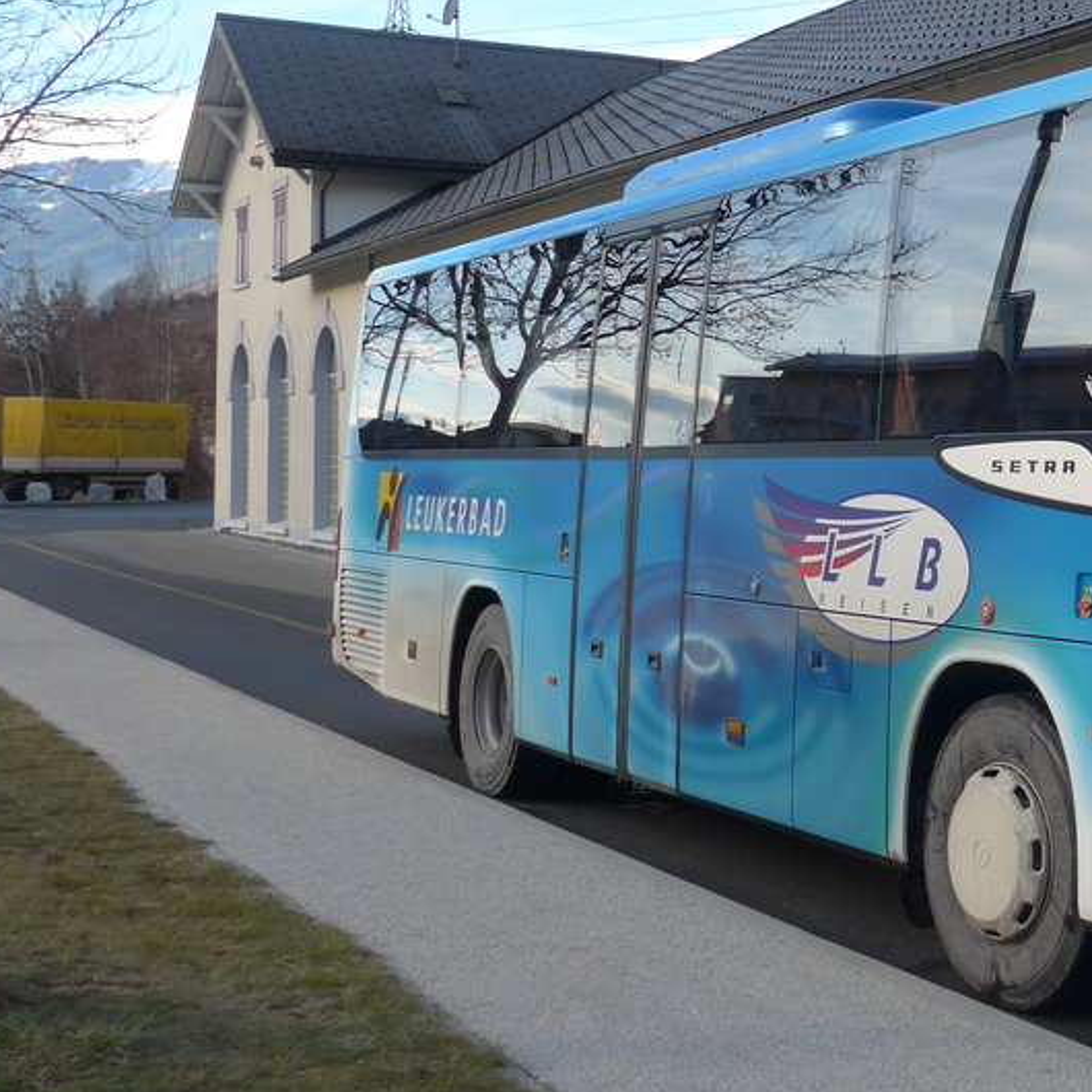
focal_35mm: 58
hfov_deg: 27.7
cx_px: 1113
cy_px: 359
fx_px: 2070
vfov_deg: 29.3
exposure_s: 1/400
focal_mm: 6
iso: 80
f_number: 2.8
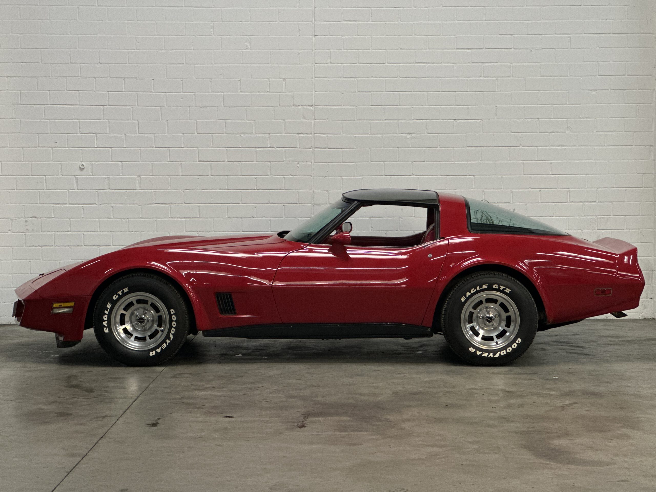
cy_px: 246
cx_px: 328
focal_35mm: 77
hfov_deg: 25.3
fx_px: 1459
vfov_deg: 19.1
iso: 320
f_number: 2.8
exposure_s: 1/33
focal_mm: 9
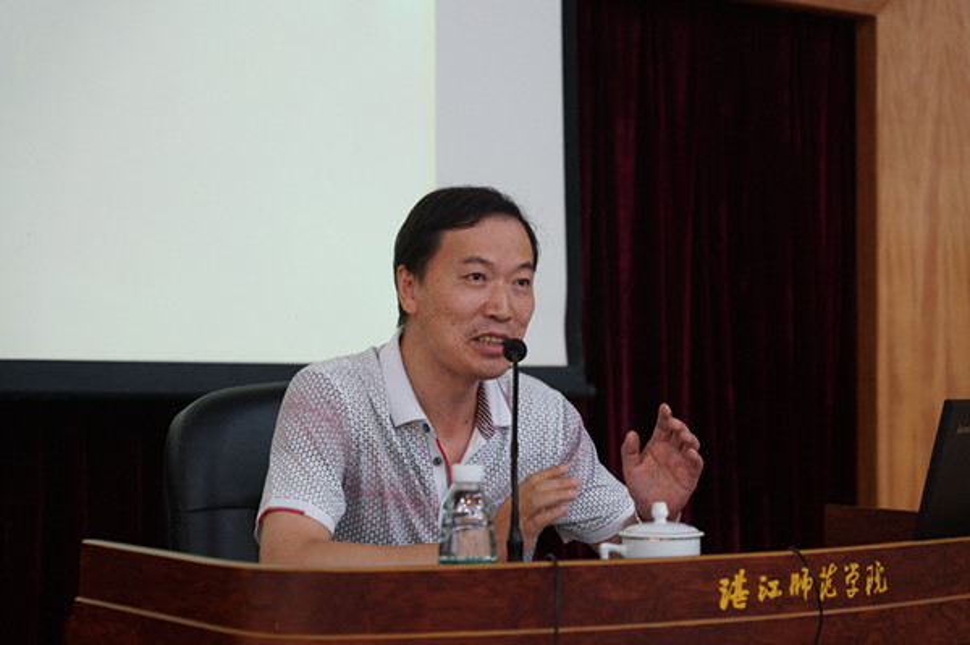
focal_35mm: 75
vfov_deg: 18.2
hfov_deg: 27.0
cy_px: 322
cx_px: 485
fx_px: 2019
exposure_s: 1/60
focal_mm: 50
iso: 800
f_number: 2.8
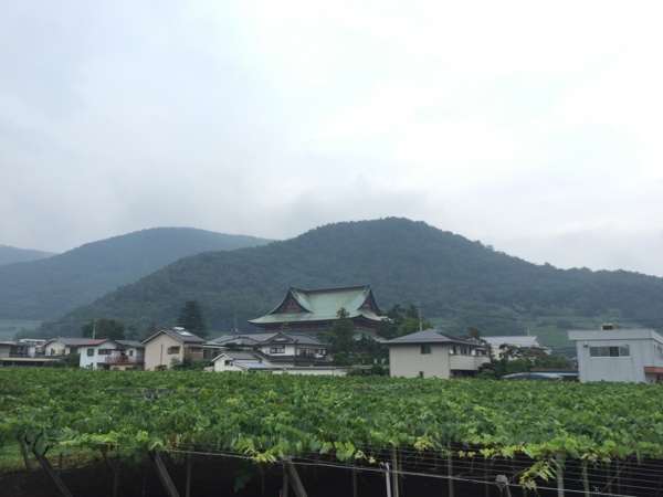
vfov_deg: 48.2
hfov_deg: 61.7
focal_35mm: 29
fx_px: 555
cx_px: 332
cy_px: 248
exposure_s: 1/278
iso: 32
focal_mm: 4.15
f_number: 2.2
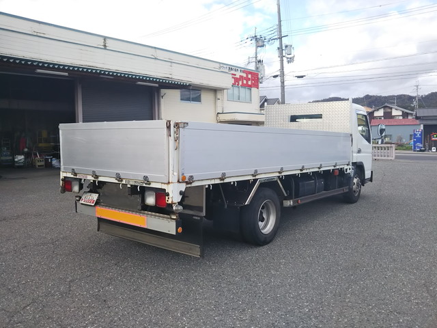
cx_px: 218
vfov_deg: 46.8
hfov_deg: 60.0
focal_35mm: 30
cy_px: 164
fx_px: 379
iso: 20
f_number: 2.2
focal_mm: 4
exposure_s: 1/379
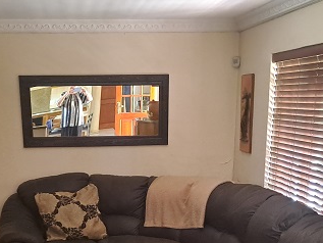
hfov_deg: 30.7
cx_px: 142
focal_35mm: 63
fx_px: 588
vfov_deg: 21.7
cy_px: 289
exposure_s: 1/20
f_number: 1.8
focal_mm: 4.65
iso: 500
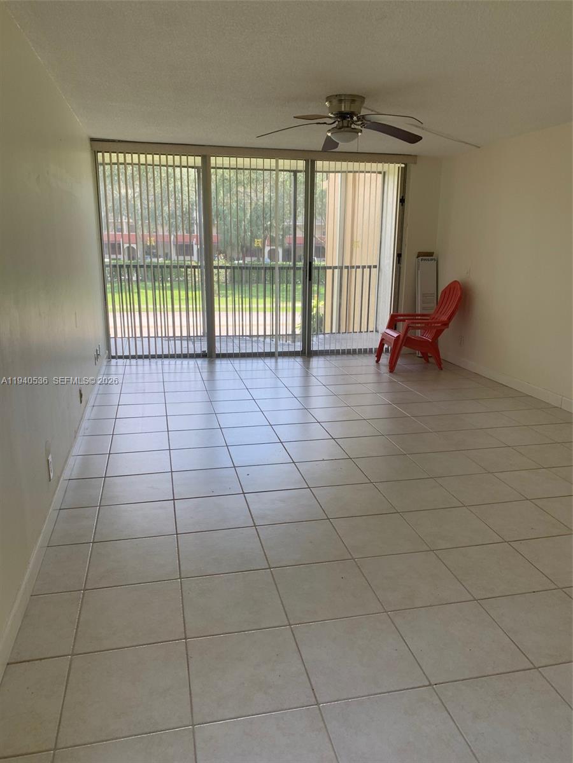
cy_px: 382
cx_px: 286
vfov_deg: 67.3
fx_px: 574
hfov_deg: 53.1
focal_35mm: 26
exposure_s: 1/121
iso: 25
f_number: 1.8
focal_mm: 4.25
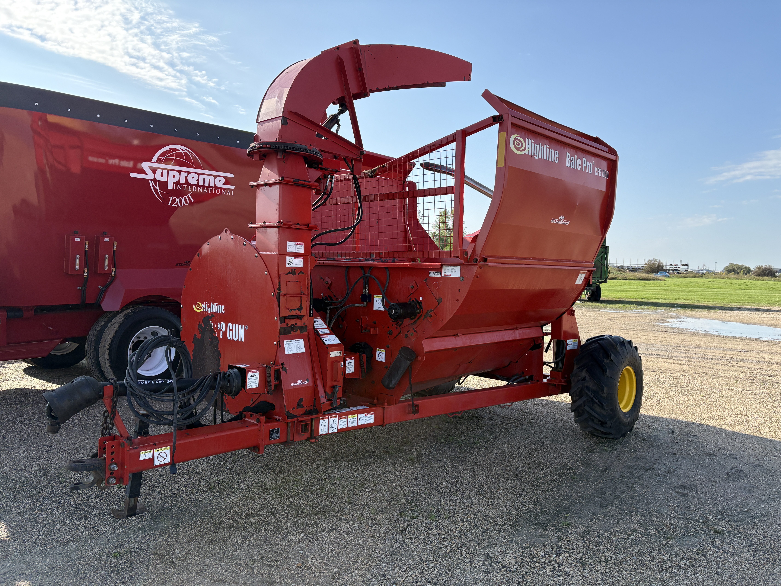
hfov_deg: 67.3
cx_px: 390
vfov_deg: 53.1
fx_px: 587
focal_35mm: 26
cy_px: 293
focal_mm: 5.96
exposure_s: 1/2747
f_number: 1.6
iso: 64
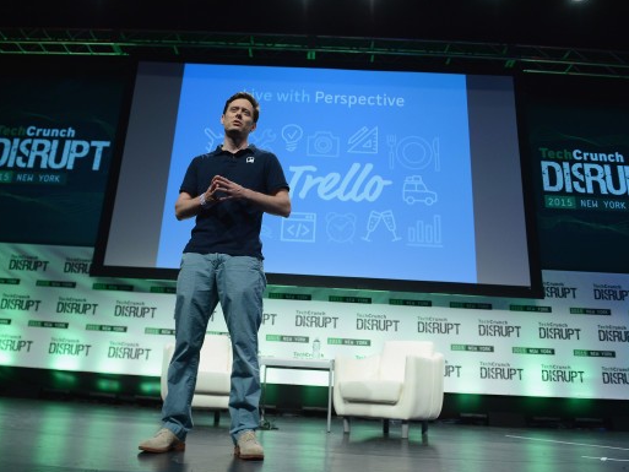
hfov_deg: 65.3
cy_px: 242
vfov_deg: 51.4
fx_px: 491
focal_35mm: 27
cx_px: 300
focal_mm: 24
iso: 1600
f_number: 4
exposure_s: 1/320
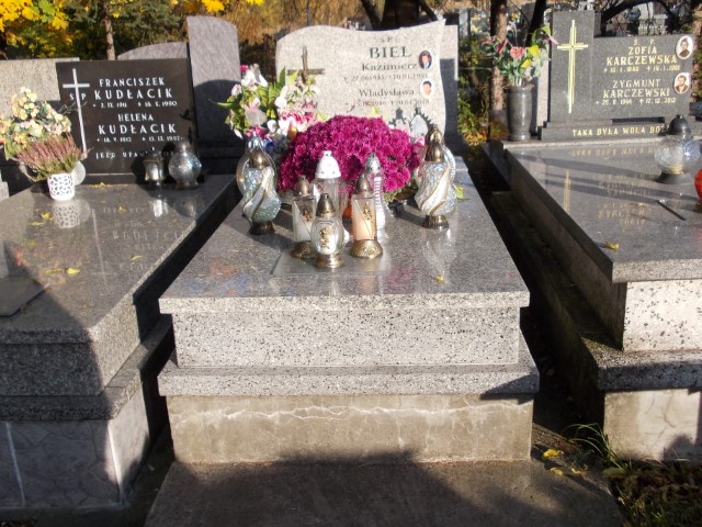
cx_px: 351
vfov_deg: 37.7
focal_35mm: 38
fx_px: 771
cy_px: 264
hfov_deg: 49.0
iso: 80
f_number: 3.1
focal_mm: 5.3
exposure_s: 1/500
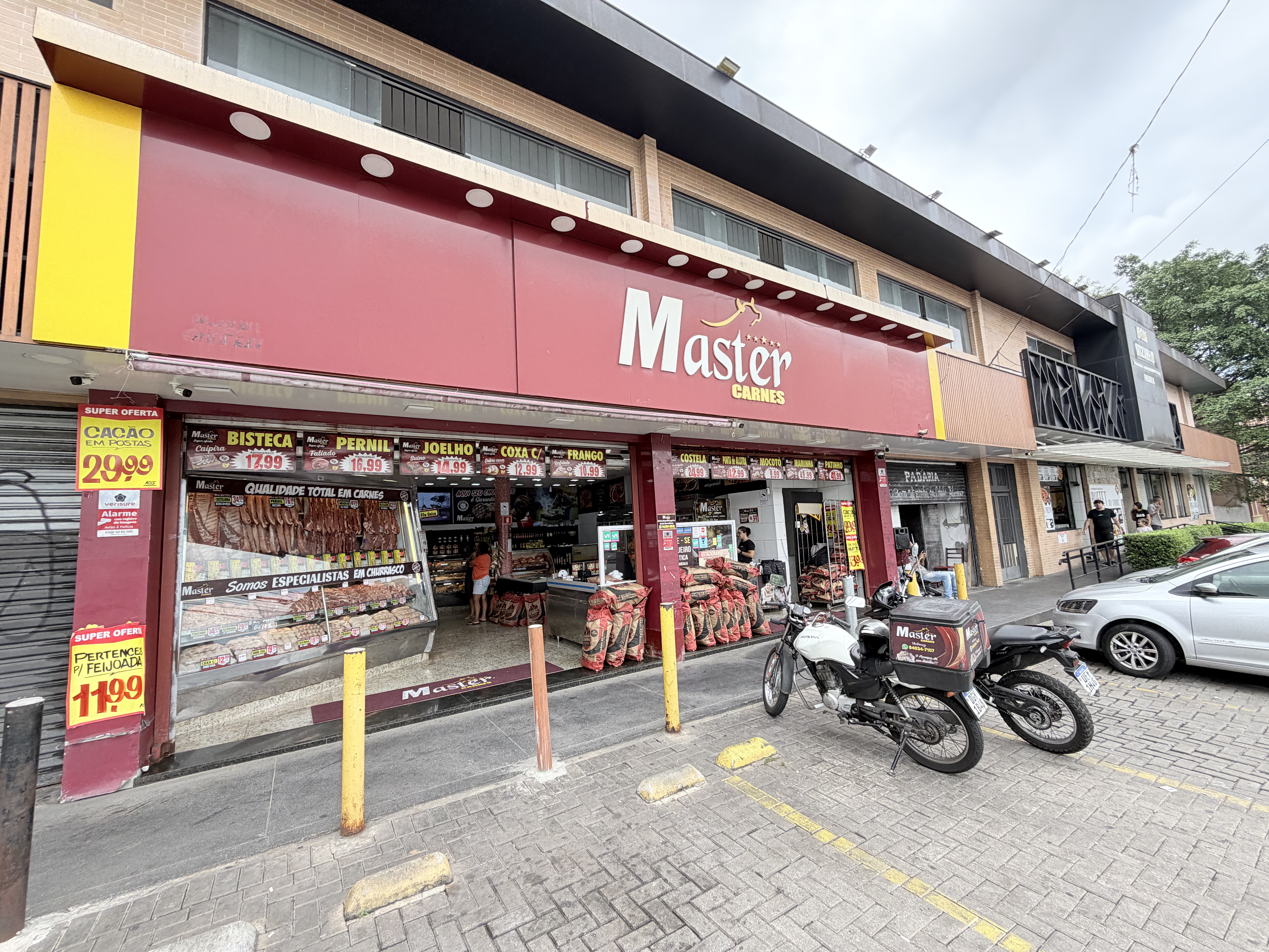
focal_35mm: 14
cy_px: 476
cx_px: 634
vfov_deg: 85.7
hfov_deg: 102.1
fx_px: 513
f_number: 2.2
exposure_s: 1/451
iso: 64
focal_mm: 2.22
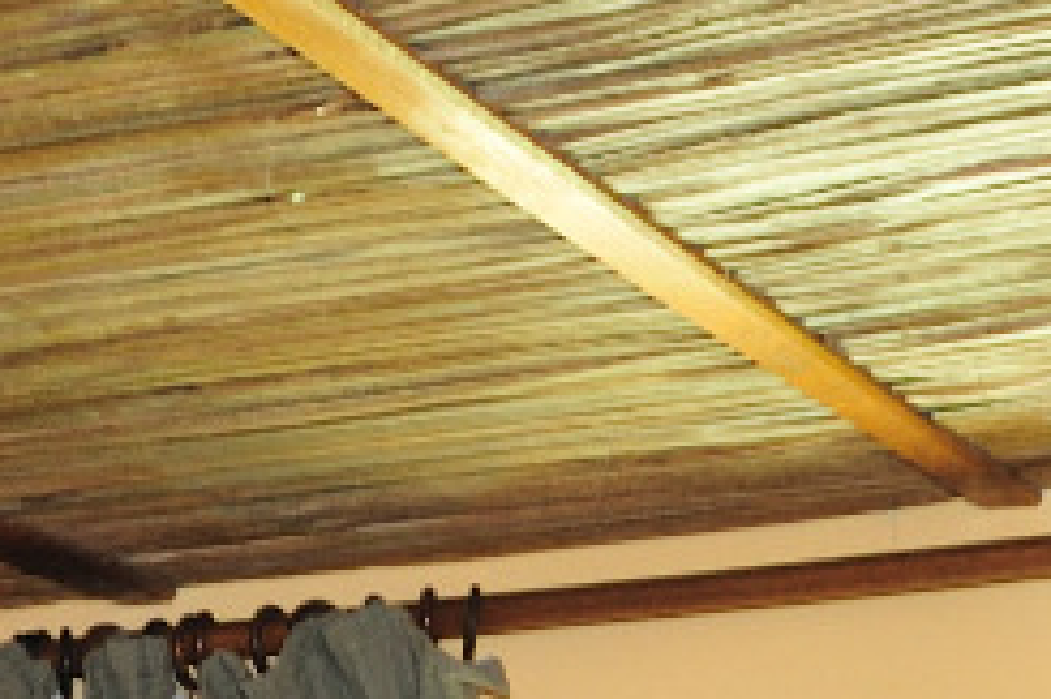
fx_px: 4639
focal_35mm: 159
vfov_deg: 7.9
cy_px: 1715
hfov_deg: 12.9
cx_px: 360
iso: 200
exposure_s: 1/13
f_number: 6.3
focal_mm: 16
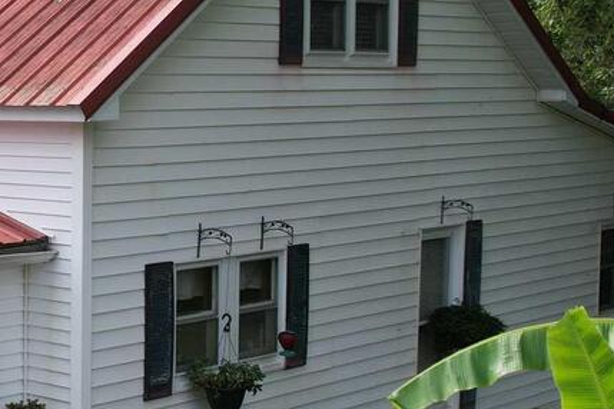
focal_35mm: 83
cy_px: 222
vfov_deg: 16.5
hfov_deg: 22.5
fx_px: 1416
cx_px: -123
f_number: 2.8
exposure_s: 1/1000
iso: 100
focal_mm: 8.38
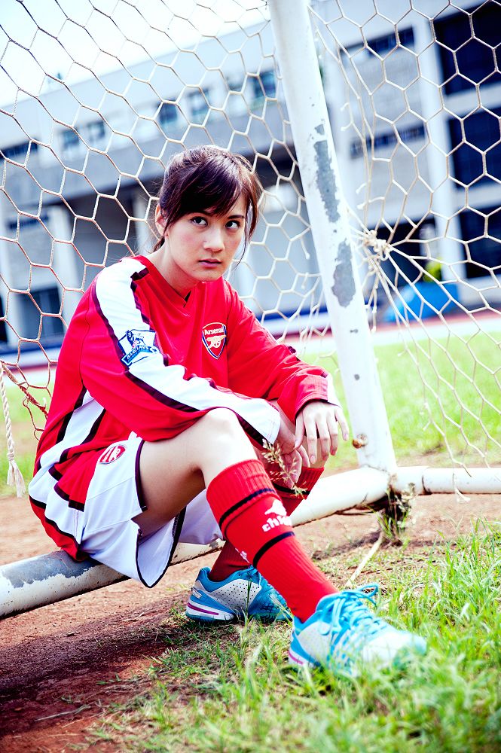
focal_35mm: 62
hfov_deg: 21.9
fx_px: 1296
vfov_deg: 32.4
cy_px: 376
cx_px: 250
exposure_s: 1/1250
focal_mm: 62
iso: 125
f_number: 2.8
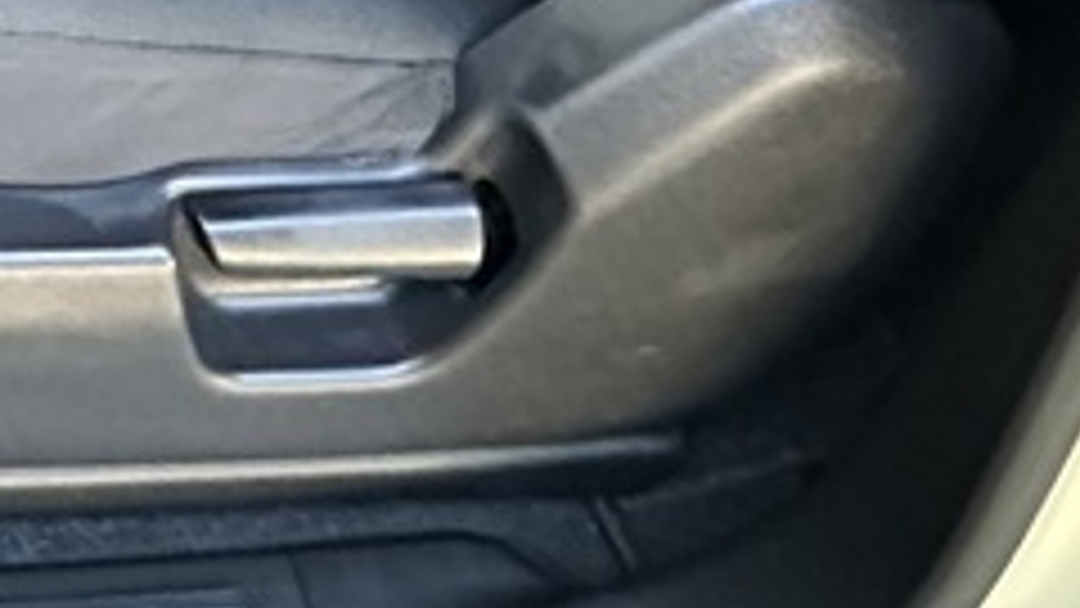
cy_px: -1067
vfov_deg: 12.2
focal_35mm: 65
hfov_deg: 26.3
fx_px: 1861
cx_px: -405
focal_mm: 2.22
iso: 1600
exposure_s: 1/37
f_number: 2.2
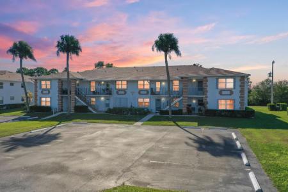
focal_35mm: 28
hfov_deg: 65.5
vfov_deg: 46.4
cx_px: 144
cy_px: 96
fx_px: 224
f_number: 6.3
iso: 100
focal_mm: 10.26
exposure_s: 1/800
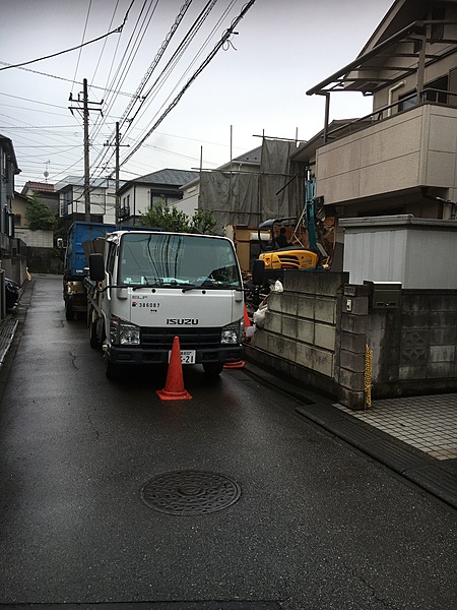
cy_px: 305
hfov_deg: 48.2
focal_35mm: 29
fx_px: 510
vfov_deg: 61.7
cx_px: 228
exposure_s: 1/754
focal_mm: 4.15
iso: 25
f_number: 2.2
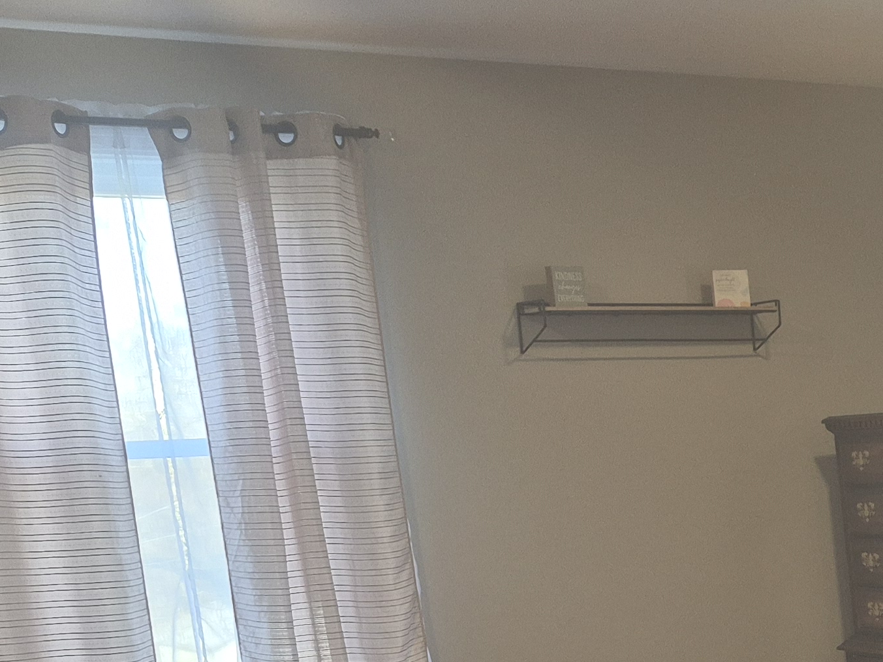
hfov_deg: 25.4
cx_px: 1083
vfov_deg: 19.9
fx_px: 1735
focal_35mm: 68
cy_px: 852
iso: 160
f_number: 1.8
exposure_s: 1/120
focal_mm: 5.4
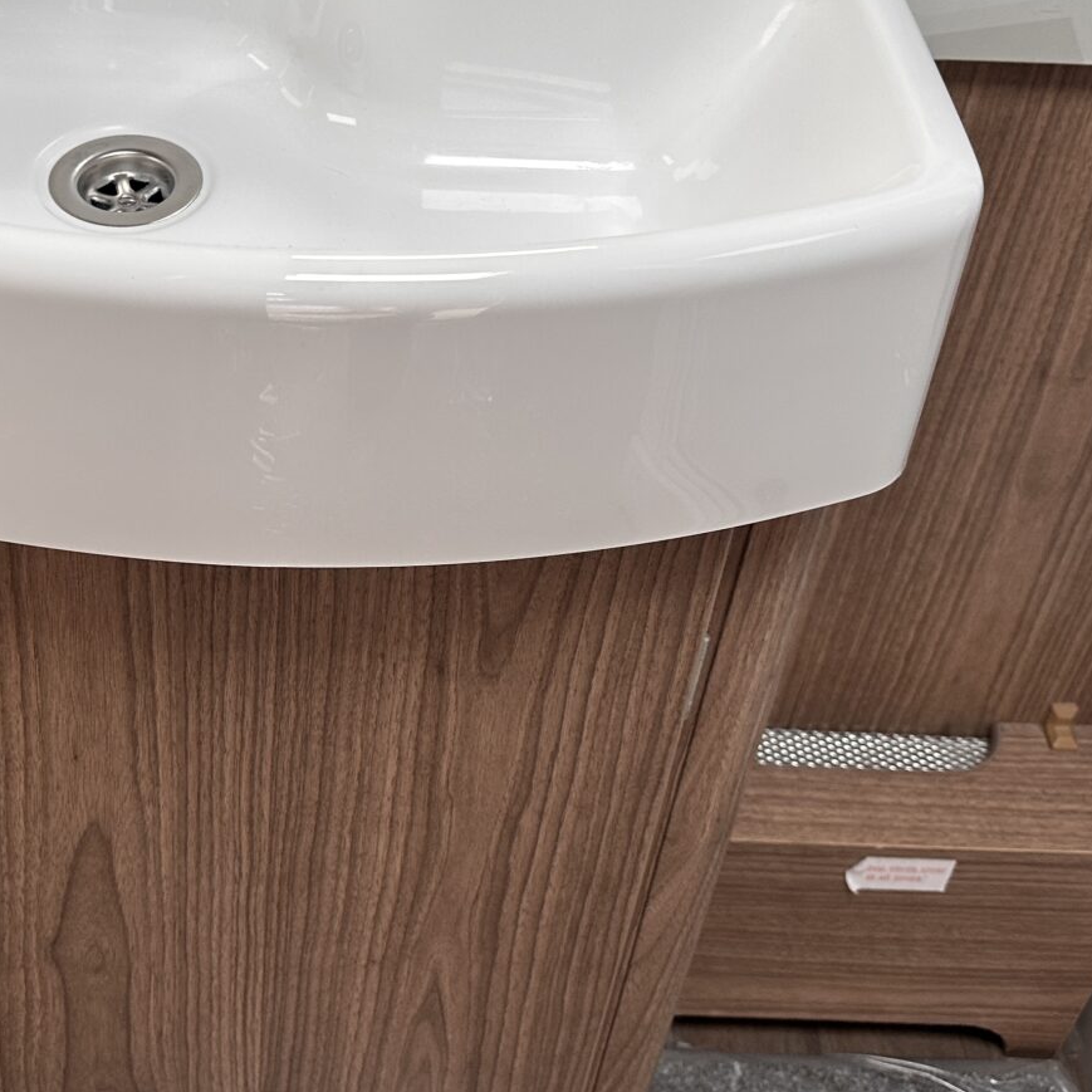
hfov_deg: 33.5
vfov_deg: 33.3
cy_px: 269
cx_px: 297
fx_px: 1785
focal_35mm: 50
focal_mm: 6.86
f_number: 1.78
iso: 160
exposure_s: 1/121
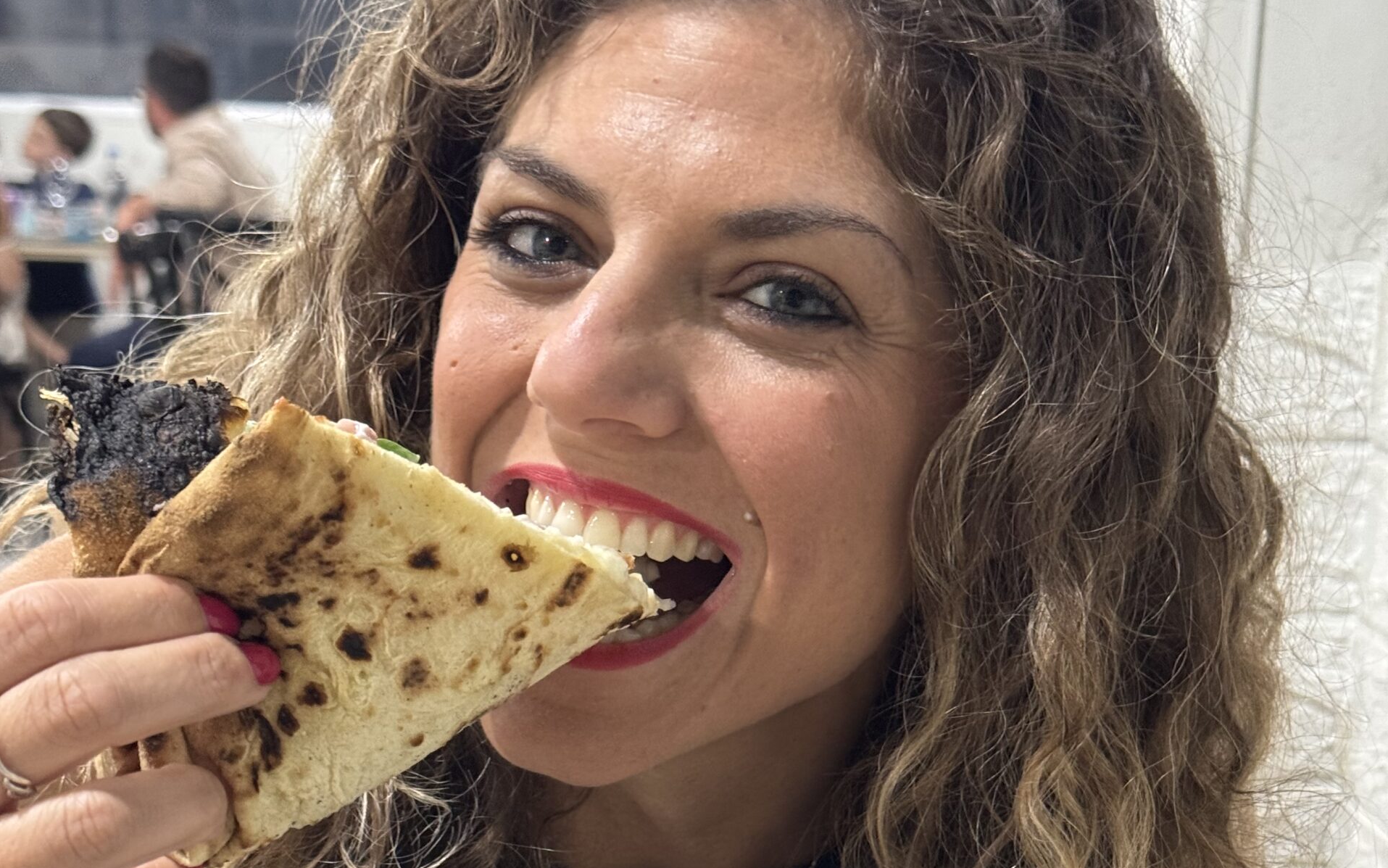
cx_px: 694
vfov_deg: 18.7
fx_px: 2572
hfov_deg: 30.2
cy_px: 835
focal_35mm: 68
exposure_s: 1/33
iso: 400
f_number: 1.78
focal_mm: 6.76
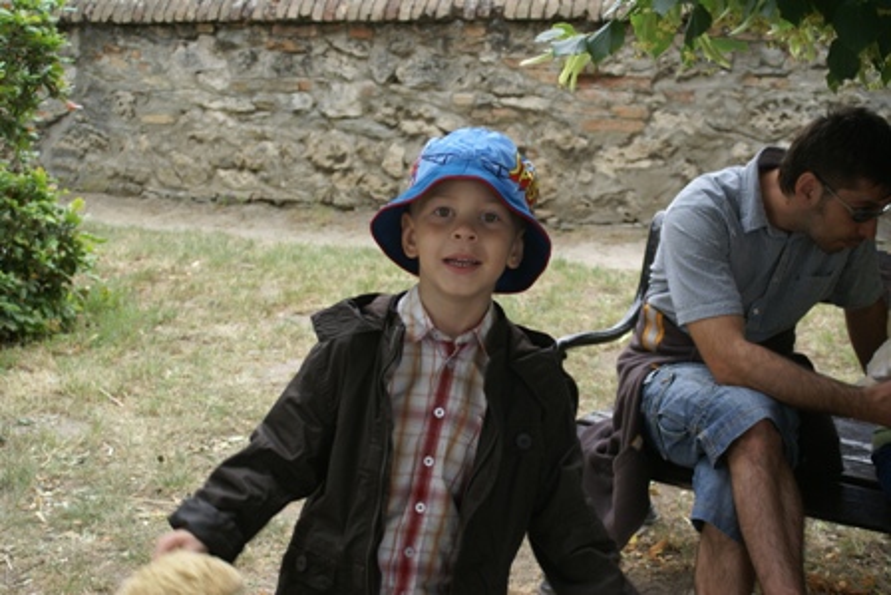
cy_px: 298
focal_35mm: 52
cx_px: 446
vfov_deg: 25.8
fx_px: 1300
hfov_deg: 37.8
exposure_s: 1/125
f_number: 5.6
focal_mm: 35
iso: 100
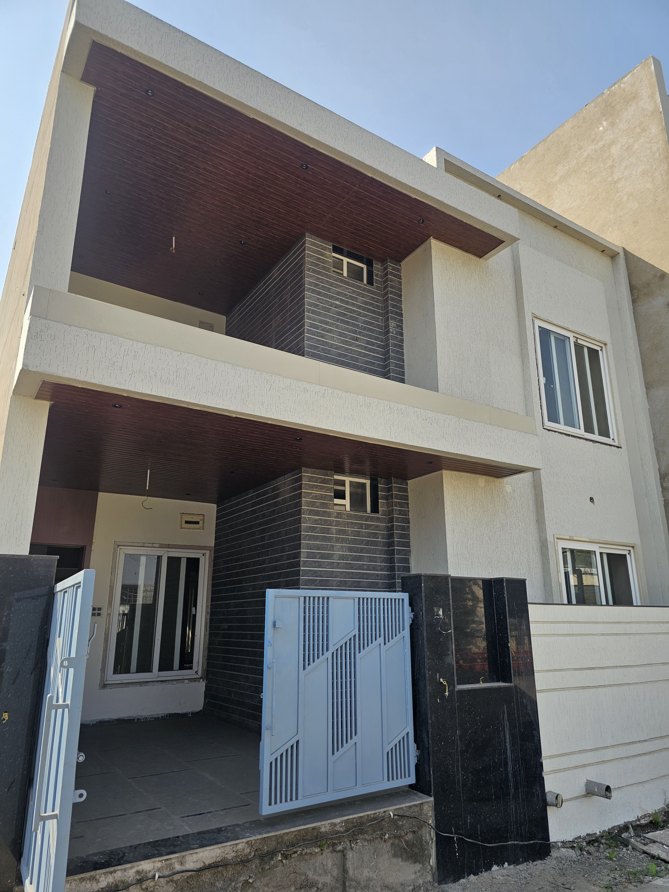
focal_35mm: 23
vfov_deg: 73.9
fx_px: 593
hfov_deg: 58.9
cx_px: 334
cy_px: 446
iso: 10
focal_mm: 6.3
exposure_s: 1/409
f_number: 1.7
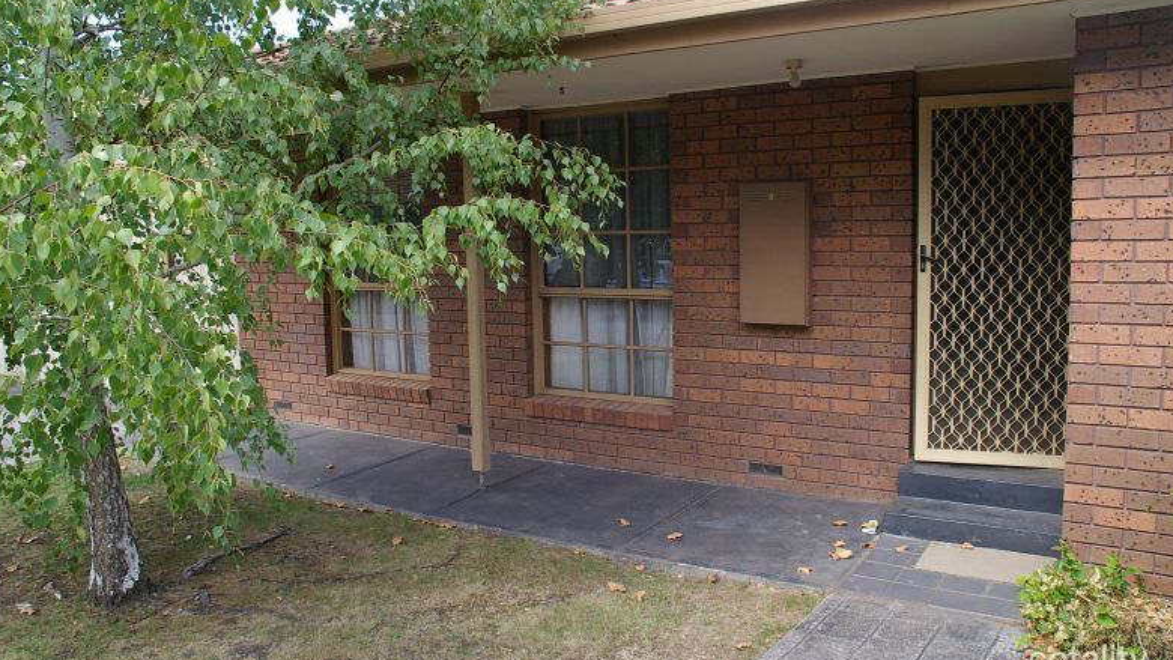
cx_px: 586
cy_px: 311
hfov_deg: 66.1
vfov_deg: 40.2
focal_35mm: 29
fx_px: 902
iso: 800
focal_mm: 18
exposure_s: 1/250
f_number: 6.7
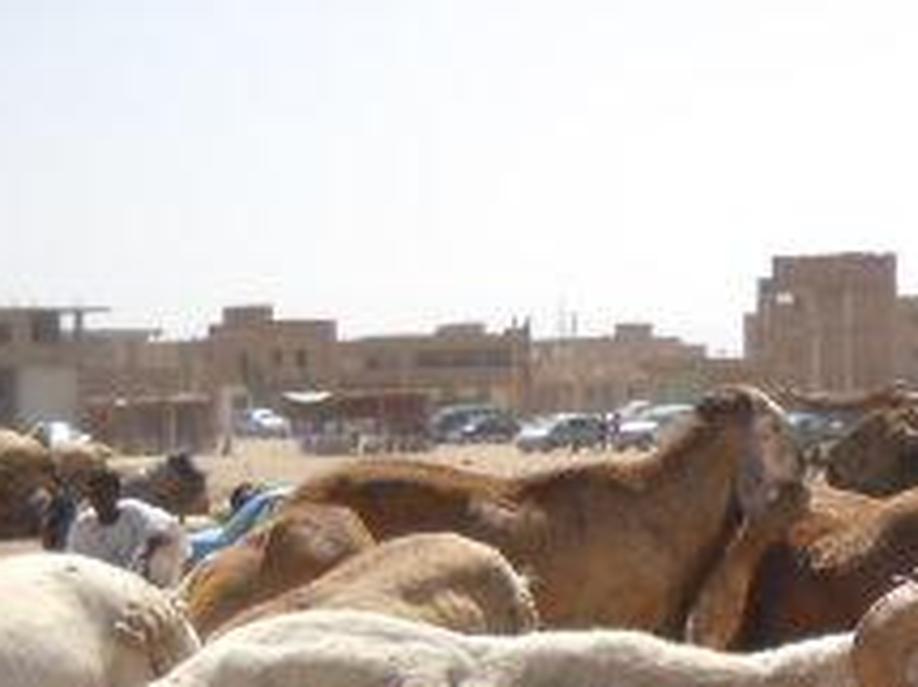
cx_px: 1204
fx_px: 3234
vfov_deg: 11.8
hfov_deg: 15.4
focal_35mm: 122
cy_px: 888
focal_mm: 6.72
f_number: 5.5
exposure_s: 1/284
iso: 64
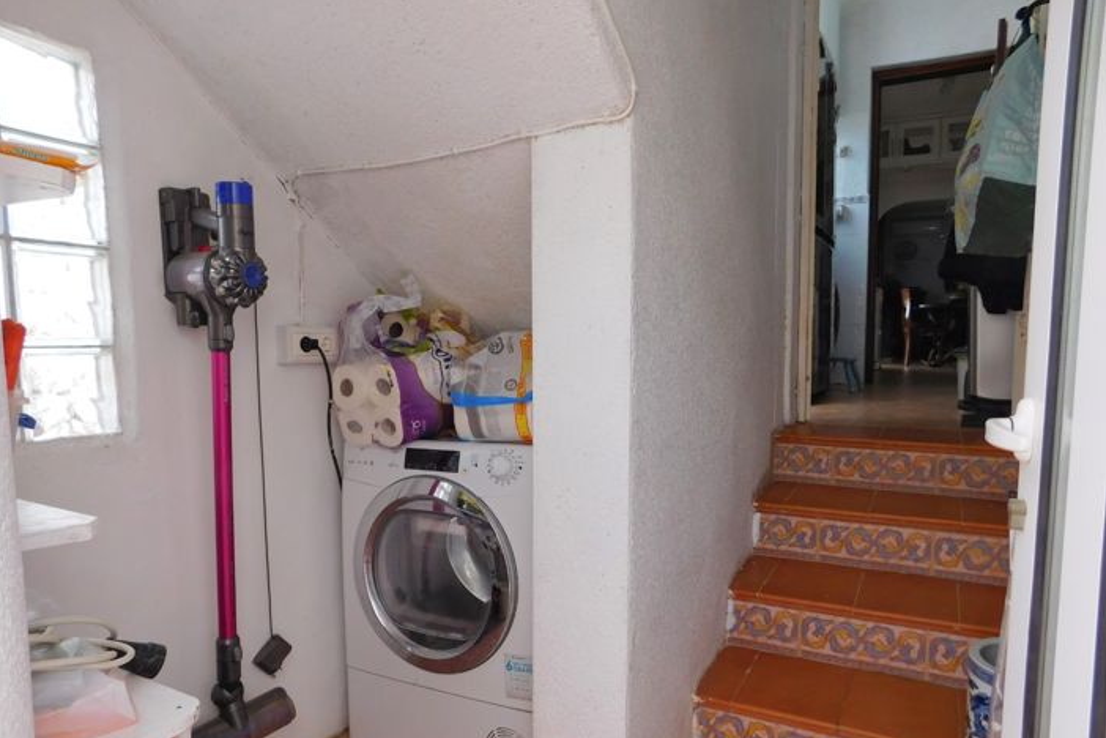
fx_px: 737
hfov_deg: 73.7
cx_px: 552
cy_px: 410
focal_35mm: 24
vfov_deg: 53.0
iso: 125
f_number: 3
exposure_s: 1/125
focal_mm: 4
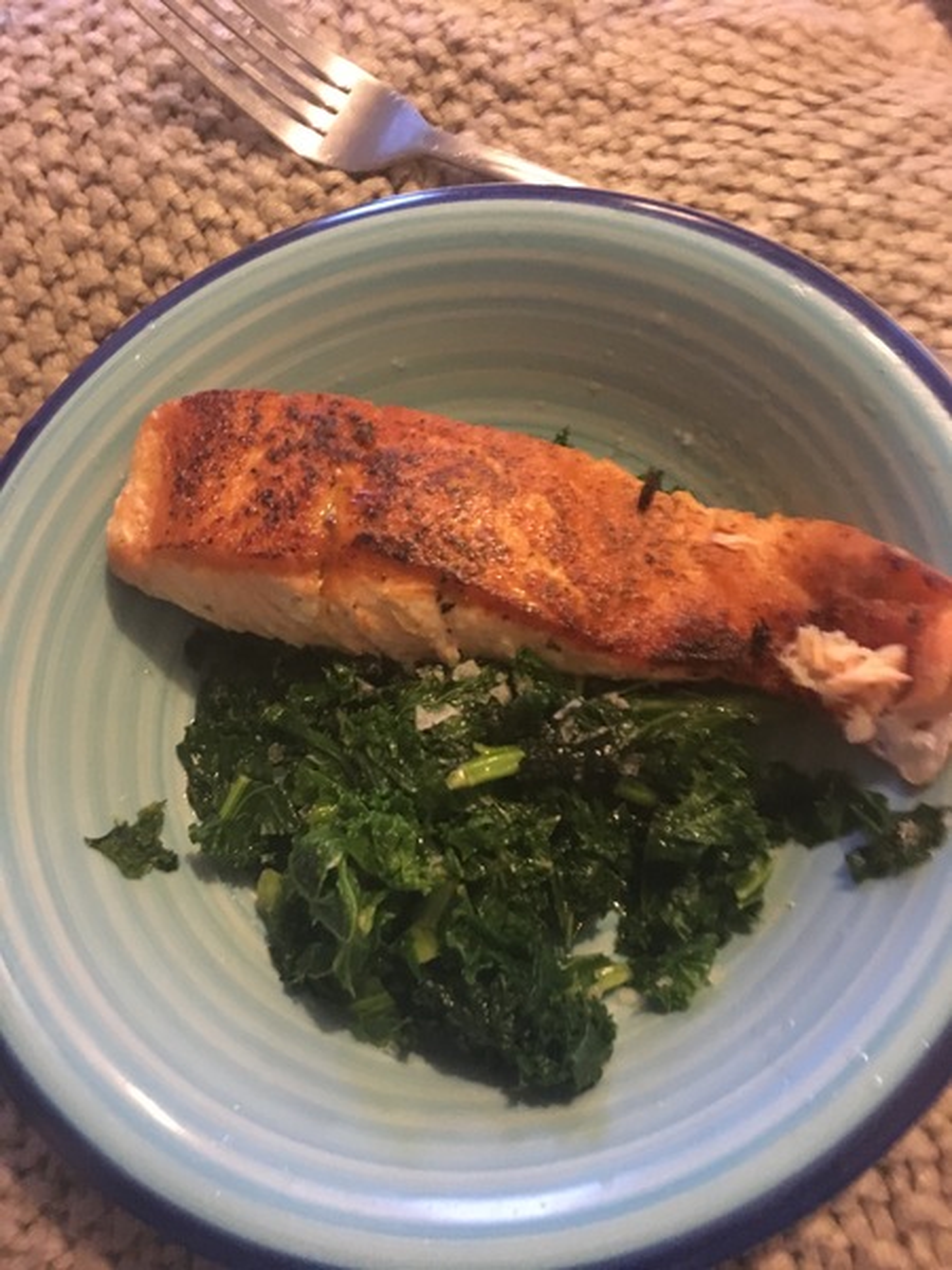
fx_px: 1063
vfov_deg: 61.7
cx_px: 476
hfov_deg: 48.2
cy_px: 635
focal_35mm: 29
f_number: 2.2
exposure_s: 1/17
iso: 500
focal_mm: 4.15
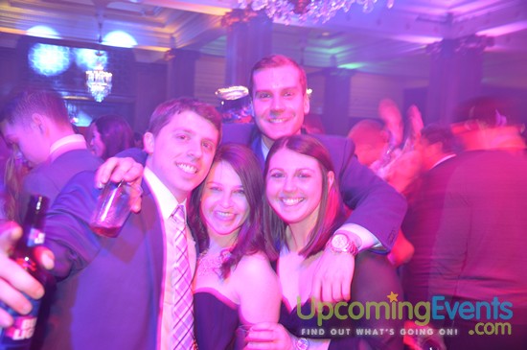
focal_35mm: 39
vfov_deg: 34.1
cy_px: 175
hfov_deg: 49.6
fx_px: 570
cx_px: 264
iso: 400
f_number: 5
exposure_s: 1/2.5
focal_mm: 26
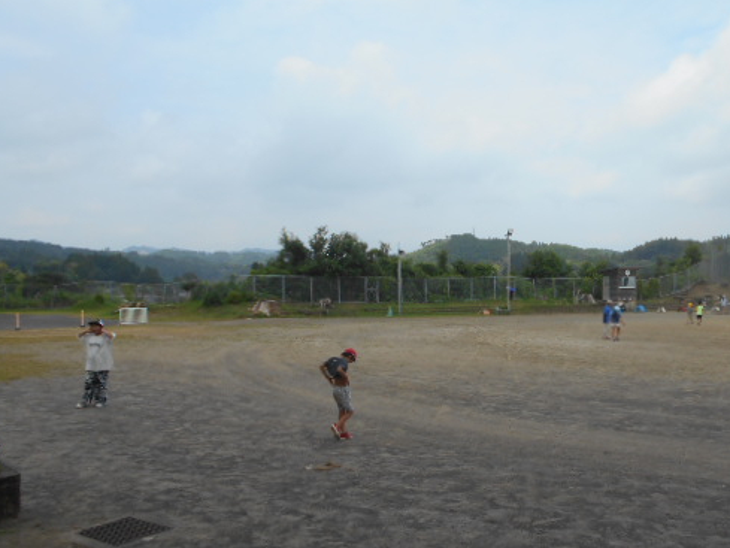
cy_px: 324
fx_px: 717
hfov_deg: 53.6
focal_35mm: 34
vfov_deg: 41.6
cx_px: 436
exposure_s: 1/1000
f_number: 3.2
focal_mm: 4.6
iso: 80
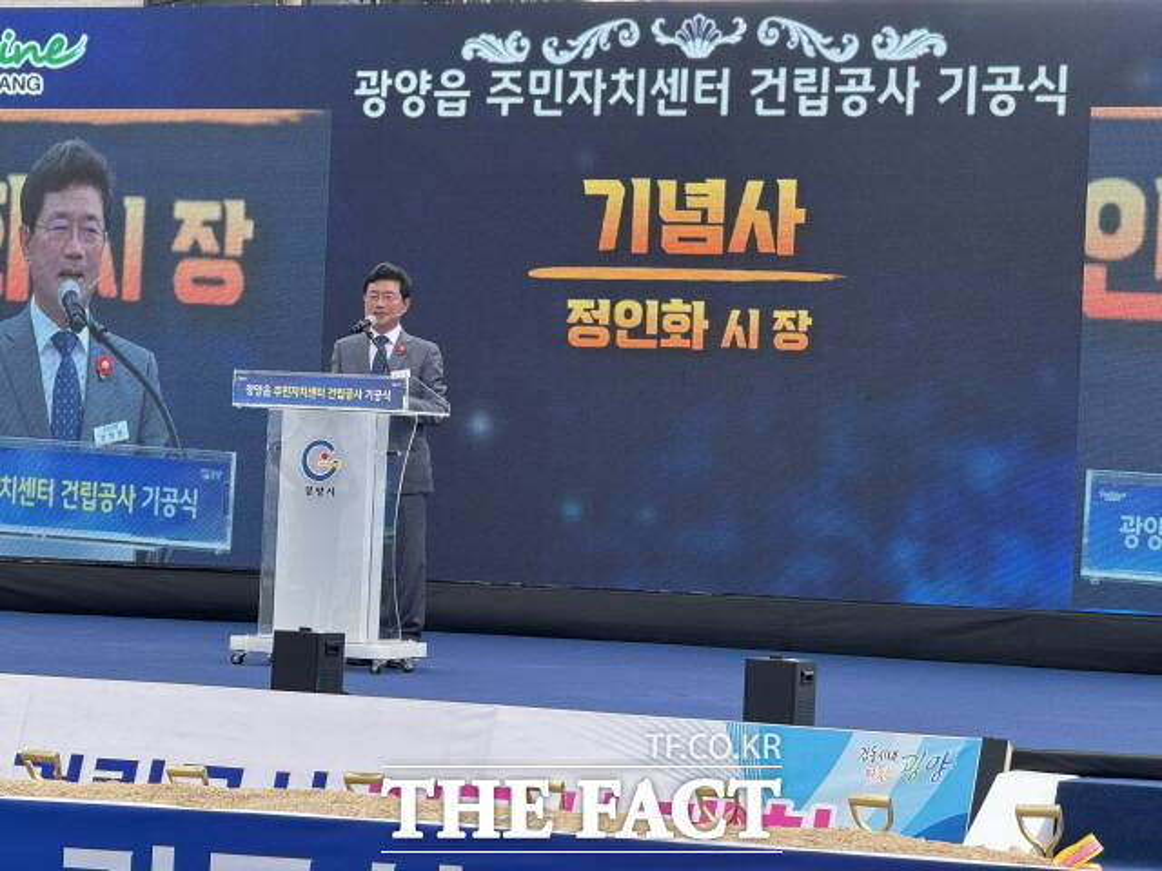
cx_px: 581
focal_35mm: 120
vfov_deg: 12.3
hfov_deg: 16.4
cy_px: 436
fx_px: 4028
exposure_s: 1/182
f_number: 2.8
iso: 50
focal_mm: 15.66
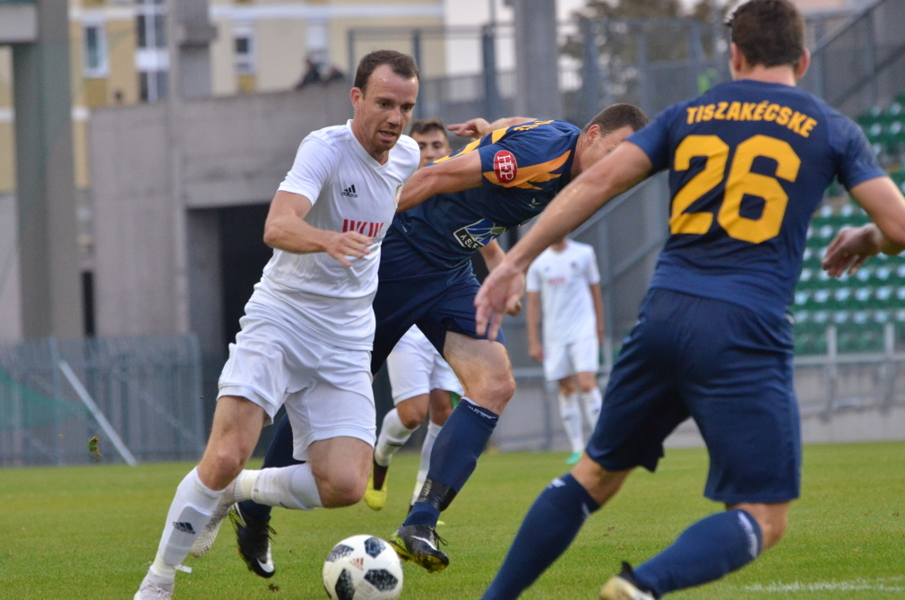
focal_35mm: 348
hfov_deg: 5.9
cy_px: 305
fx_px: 8720
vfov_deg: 3.9
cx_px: 454
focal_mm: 195
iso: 1600
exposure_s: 1/800
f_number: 5.3
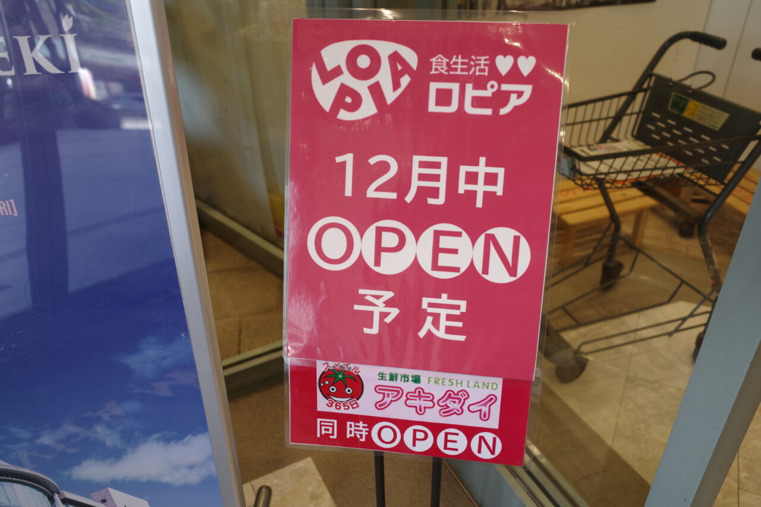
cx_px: 380
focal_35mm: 28
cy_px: 254
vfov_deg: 46.4
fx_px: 592
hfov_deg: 65.5
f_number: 2.8
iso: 100
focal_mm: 18.3
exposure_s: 1/50
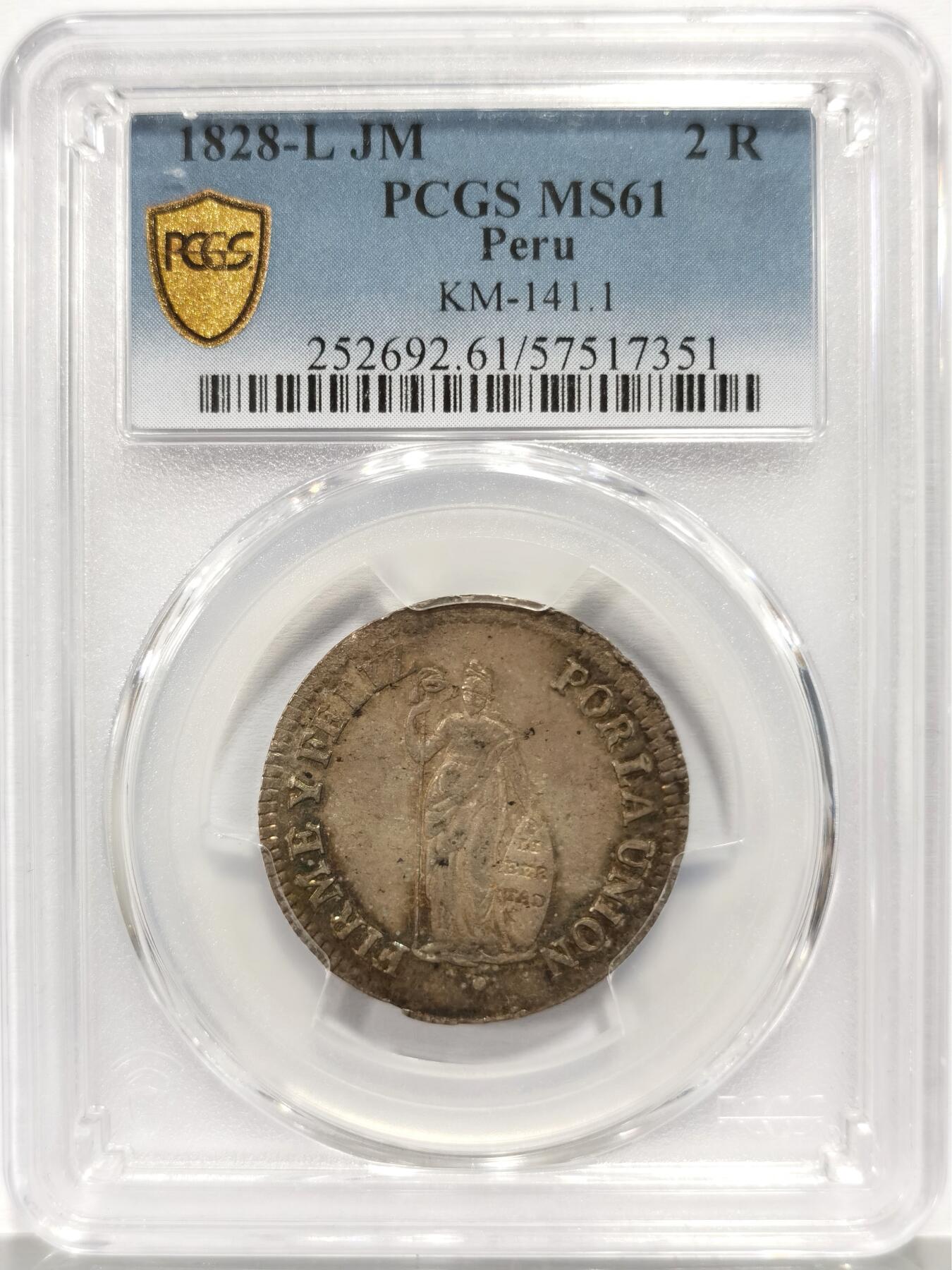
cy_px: 635
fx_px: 1980
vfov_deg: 35.5
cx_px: 476
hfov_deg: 27.0
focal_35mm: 54
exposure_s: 1/100
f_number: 16
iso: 160
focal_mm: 5.56
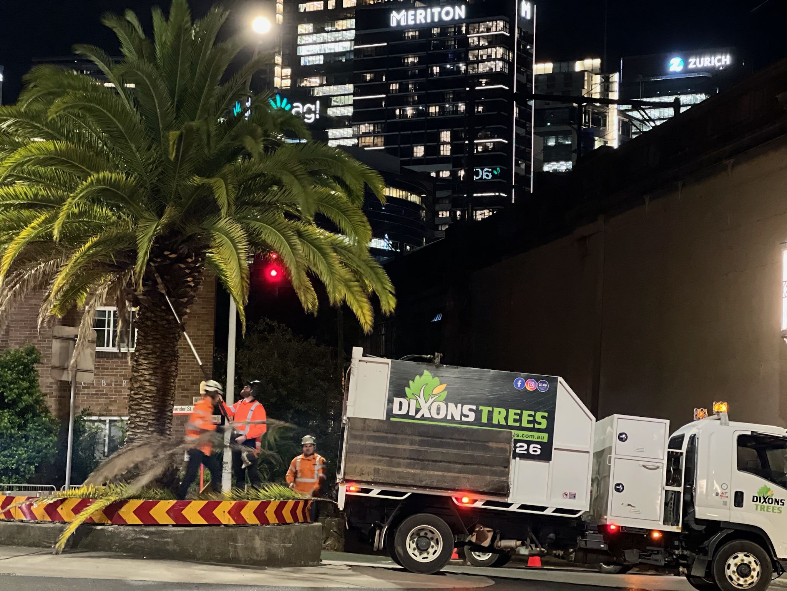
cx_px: 394
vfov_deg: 19.1
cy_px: 296
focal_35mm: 77
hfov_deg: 25.3
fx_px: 1751
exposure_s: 1/14
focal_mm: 9
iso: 1000
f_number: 2.8
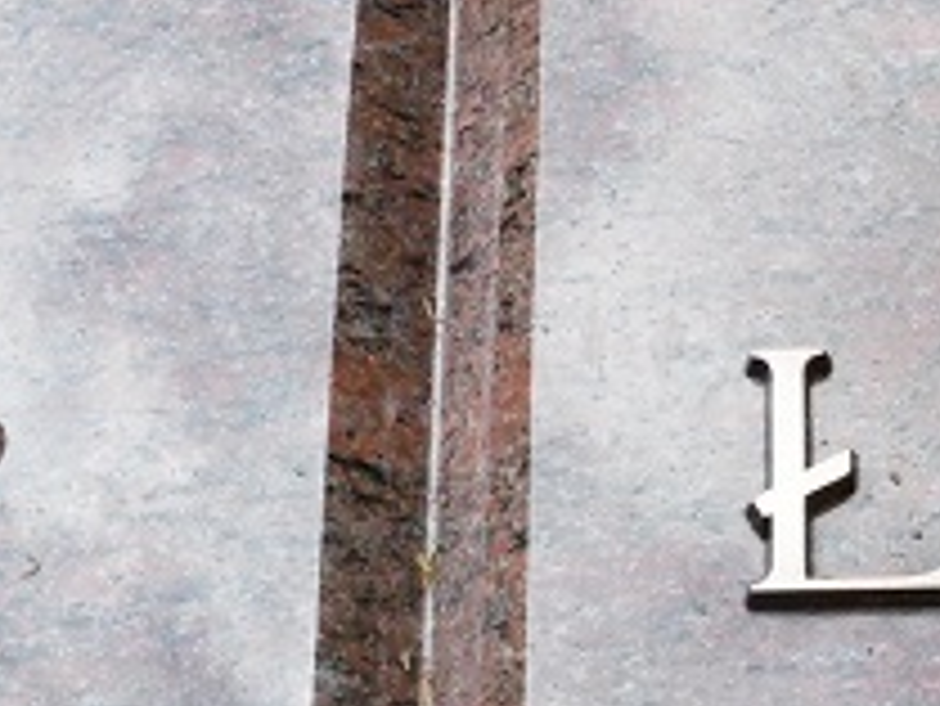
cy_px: 841
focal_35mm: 92
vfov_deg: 15.5
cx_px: 391
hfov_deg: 21.3
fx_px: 2500
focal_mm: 4.3
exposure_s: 1/250
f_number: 3.1
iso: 100
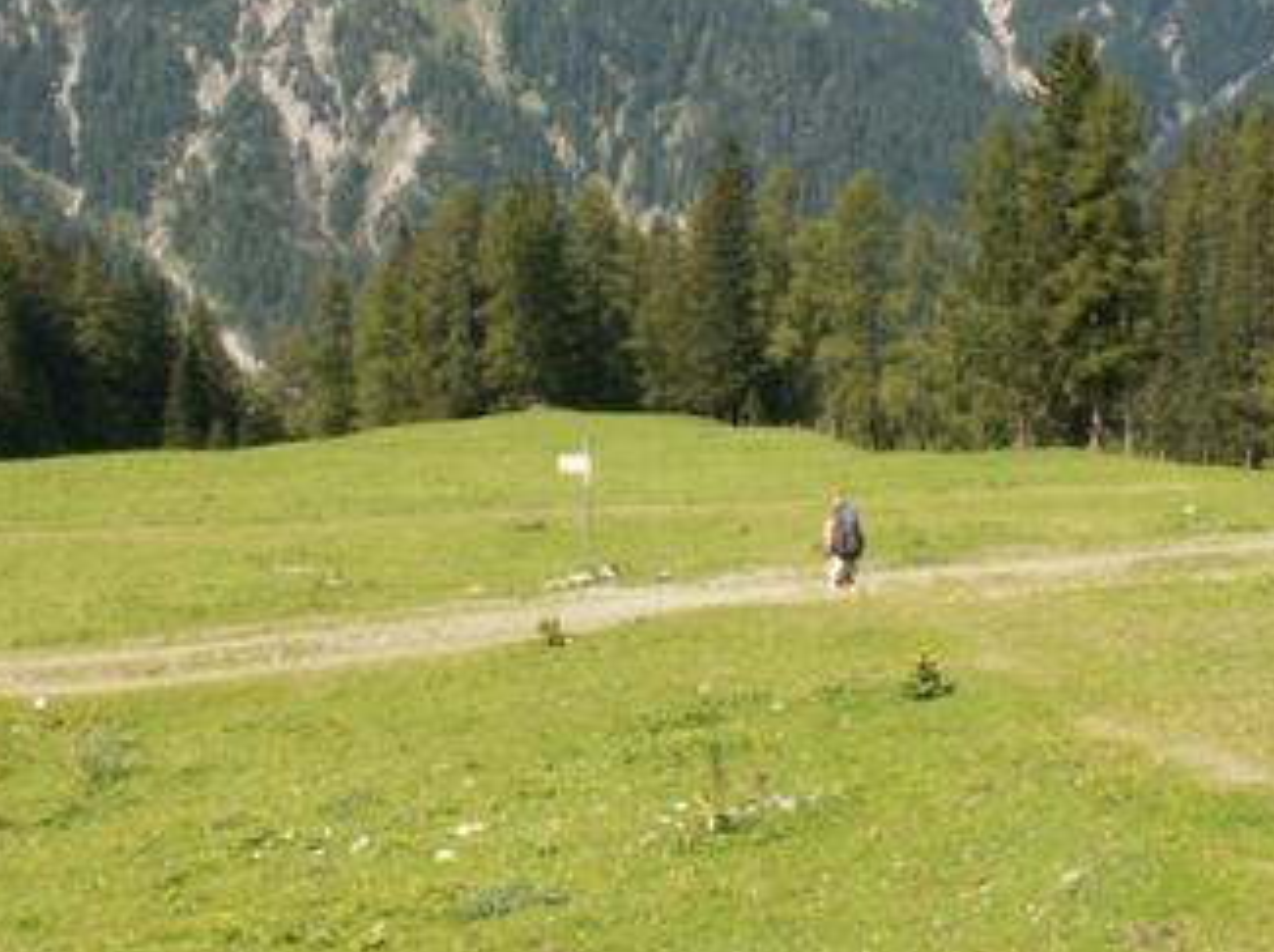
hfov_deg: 28.1
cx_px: 792
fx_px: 2537
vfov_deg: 21.1
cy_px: 231
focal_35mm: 69
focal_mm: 5.86
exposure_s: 1/80
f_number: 8
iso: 50
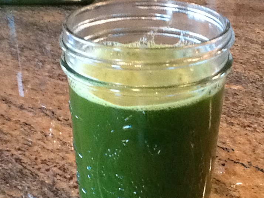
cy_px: 124
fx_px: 450
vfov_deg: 24.7
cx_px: 148
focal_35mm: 59
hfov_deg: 32.7
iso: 250
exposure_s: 1/30
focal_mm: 2.03
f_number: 2.4
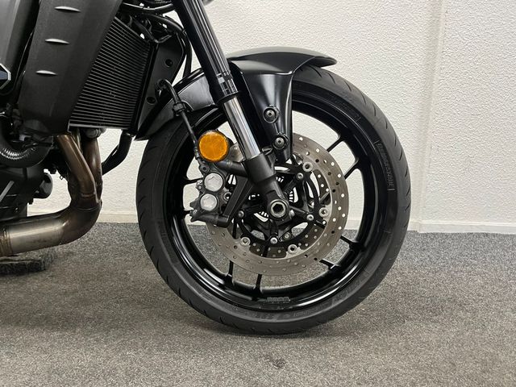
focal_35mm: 26
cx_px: 258
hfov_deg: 67.3
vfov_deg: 53.1
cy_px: 194
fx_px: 388
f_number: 1.6
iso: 200
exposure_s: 1/50
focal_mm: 5.1
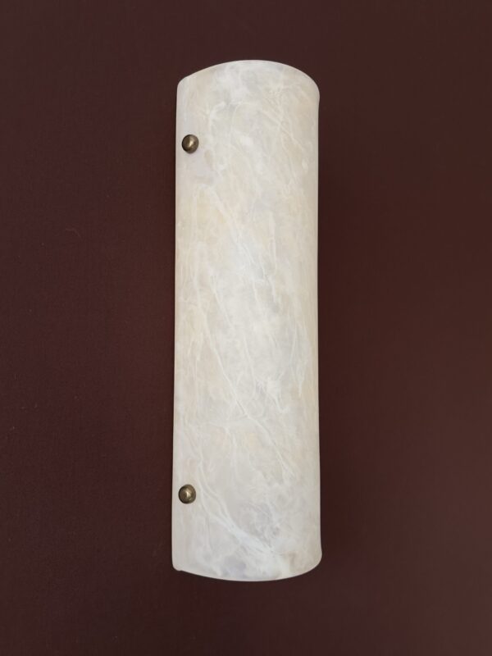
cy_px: 328
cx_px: 246
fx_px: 455
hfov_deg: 56.8
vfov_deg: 71.6
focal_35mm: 24
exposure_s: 1/121
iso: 200
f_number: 1.78
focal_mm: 6.86
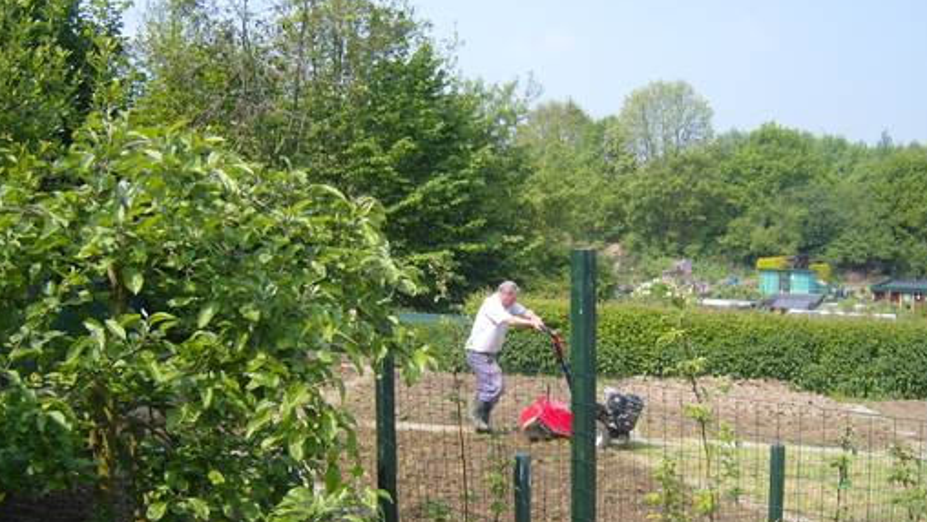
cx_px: 480
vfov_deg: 26.3
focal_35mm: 45
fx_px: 1106
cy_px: 374
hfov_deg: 45.5
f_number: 7.1
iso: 80
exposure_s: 1/125
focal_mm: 7.4
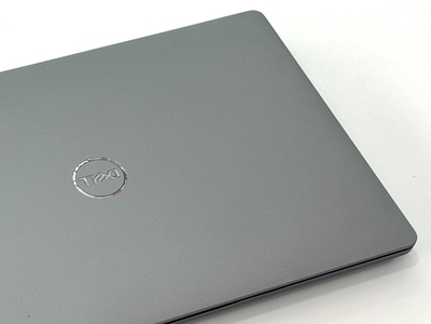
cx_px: 107
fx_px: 1195
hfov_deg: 20.3
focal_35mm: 96
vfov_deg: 15.4
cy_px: 222
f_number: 1.78
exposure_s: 1/209
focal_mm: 6.76
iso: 50
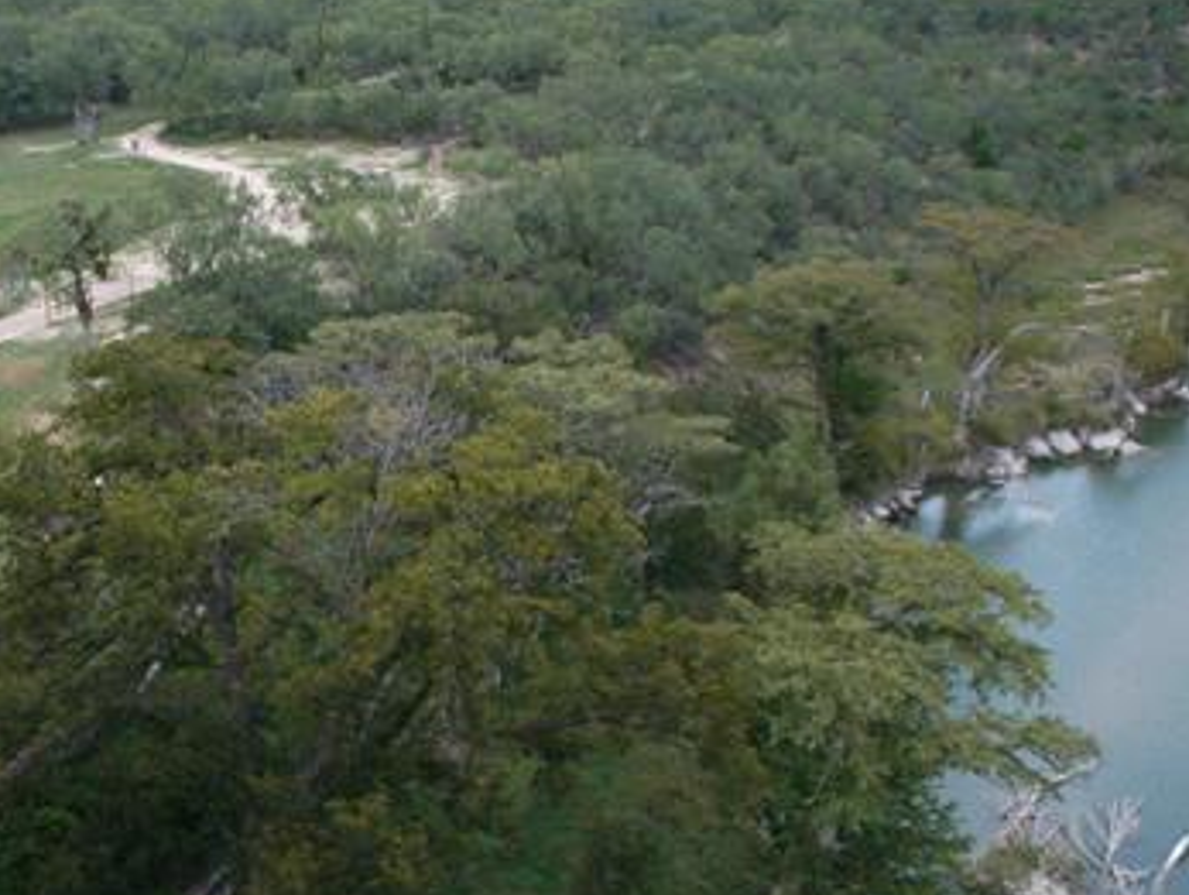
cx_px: 373
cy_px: 626
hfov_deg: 14.3
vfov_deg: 10.8
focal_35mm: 138
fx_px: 4745
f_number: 5
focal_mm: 52
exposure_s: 1/90
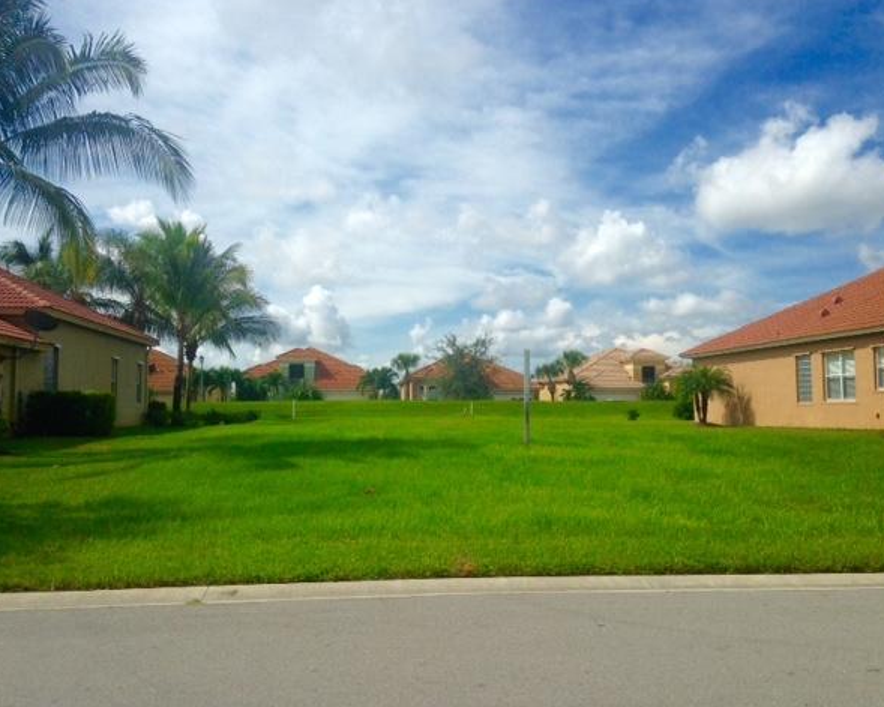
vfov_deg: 42.2
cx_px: 447
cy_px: 348
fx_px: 916
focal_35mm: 35
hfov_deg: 51.5
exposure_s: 1/2857
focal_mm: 4.12
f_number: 2.4
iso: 50
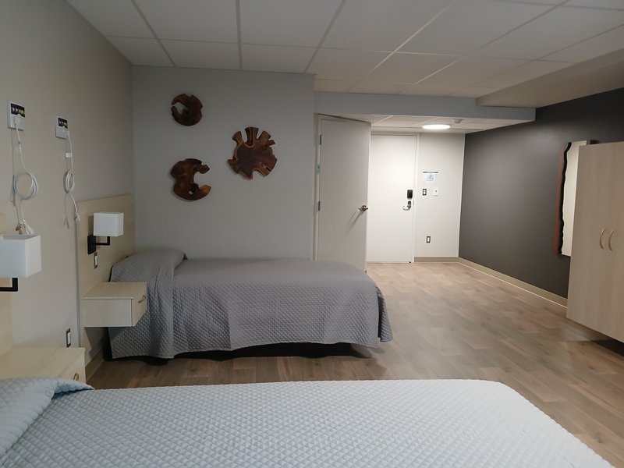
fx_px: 469
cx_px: 312
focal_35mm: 26
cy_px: 234
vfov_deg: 53.1
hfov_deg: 67.3
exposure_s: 1/40
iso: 250
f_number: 1.8
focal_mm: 3.98
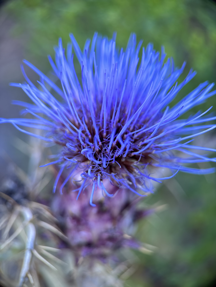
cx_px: 108
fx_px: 200
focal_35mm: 24
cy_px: 144
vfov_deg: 71.6
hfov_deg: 56.8
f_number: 1.78
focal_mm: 6.76
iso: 160
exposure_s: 1/121
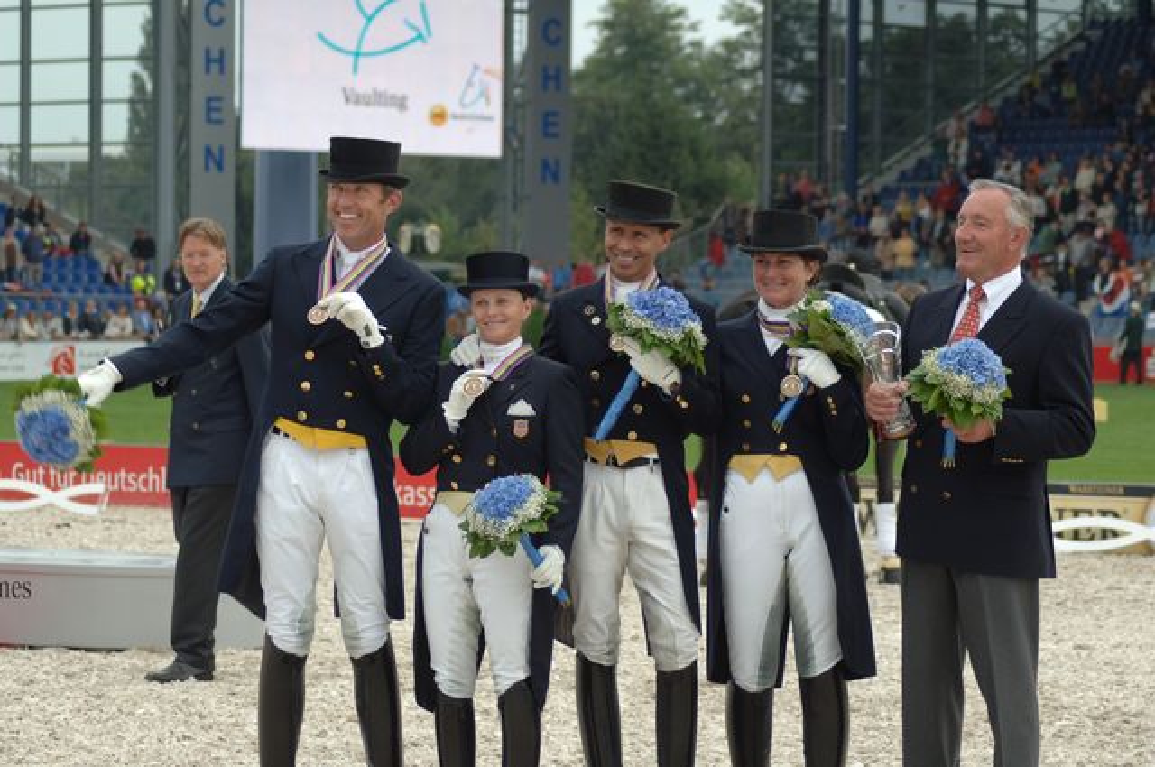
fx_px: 4566
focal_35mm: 142
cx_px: 578
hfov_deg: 14.4
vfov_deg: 9.6
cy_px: 384
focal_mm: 95
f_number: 5.6
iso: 200
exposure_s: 1/320
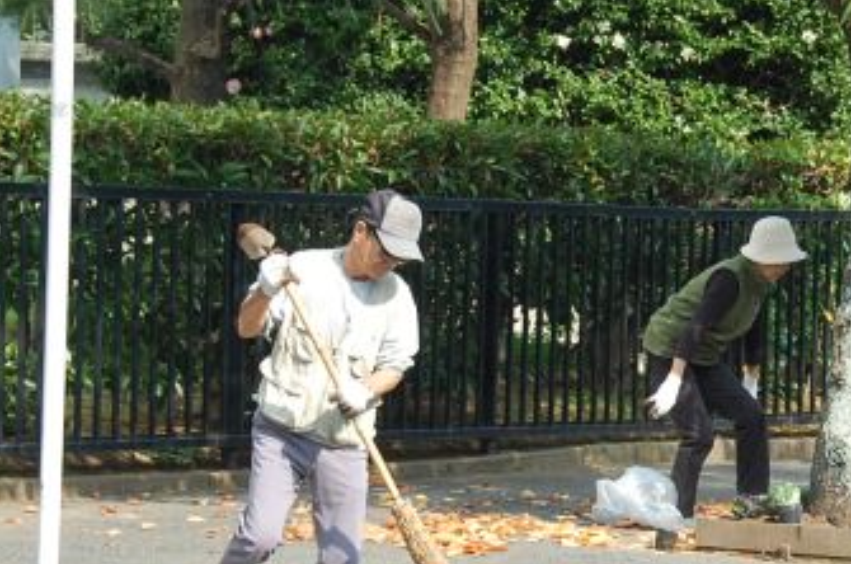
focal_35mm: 197
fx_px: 4653
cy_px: 427
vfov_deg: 6.9
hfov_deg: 10.4
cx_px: 752
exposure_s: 1/200
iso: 200
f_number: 7.1
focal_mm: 55
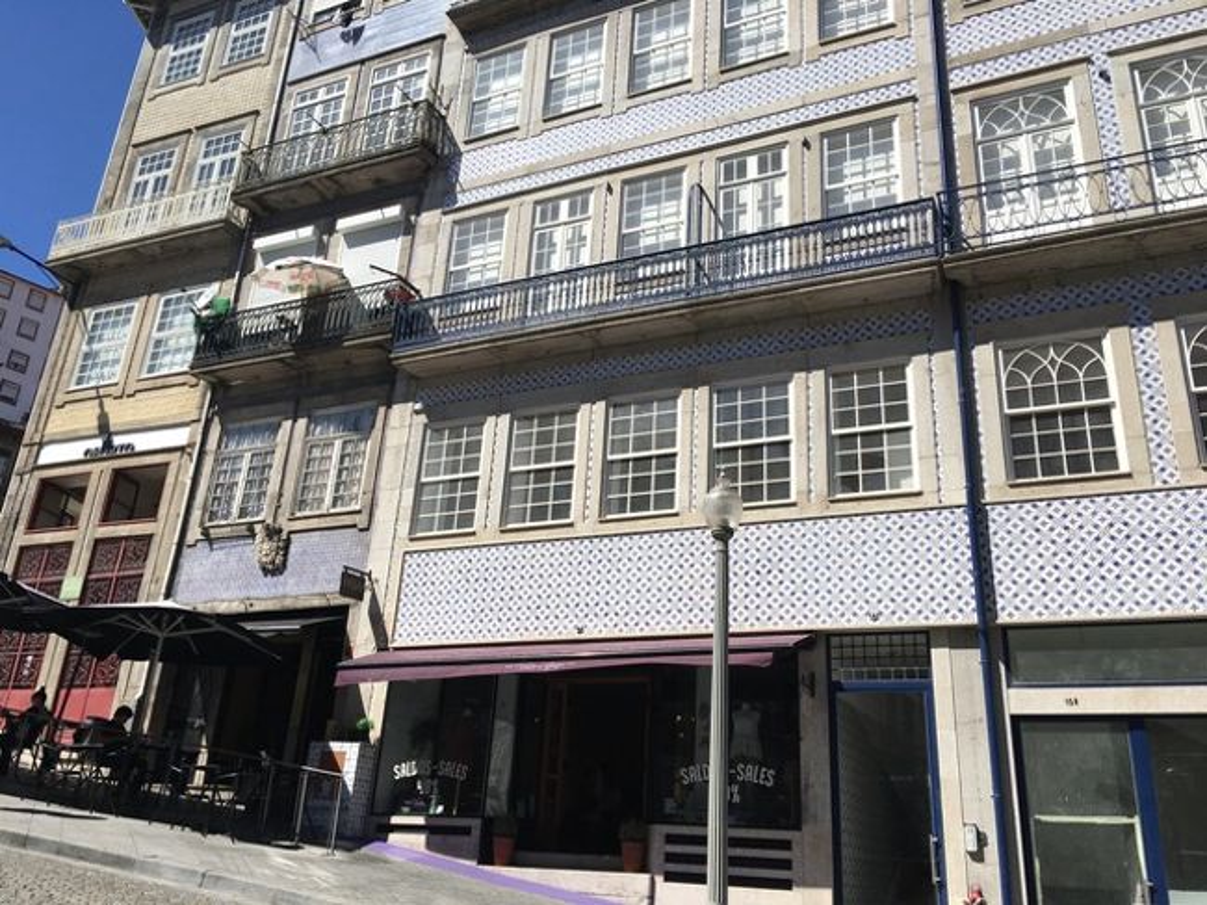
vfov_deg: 48.2
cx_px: 604
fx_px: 1011
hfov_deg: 61.7
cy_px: 452
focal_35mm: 29
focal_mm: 4.15
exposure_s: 1/2079
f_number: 2.2
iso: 25
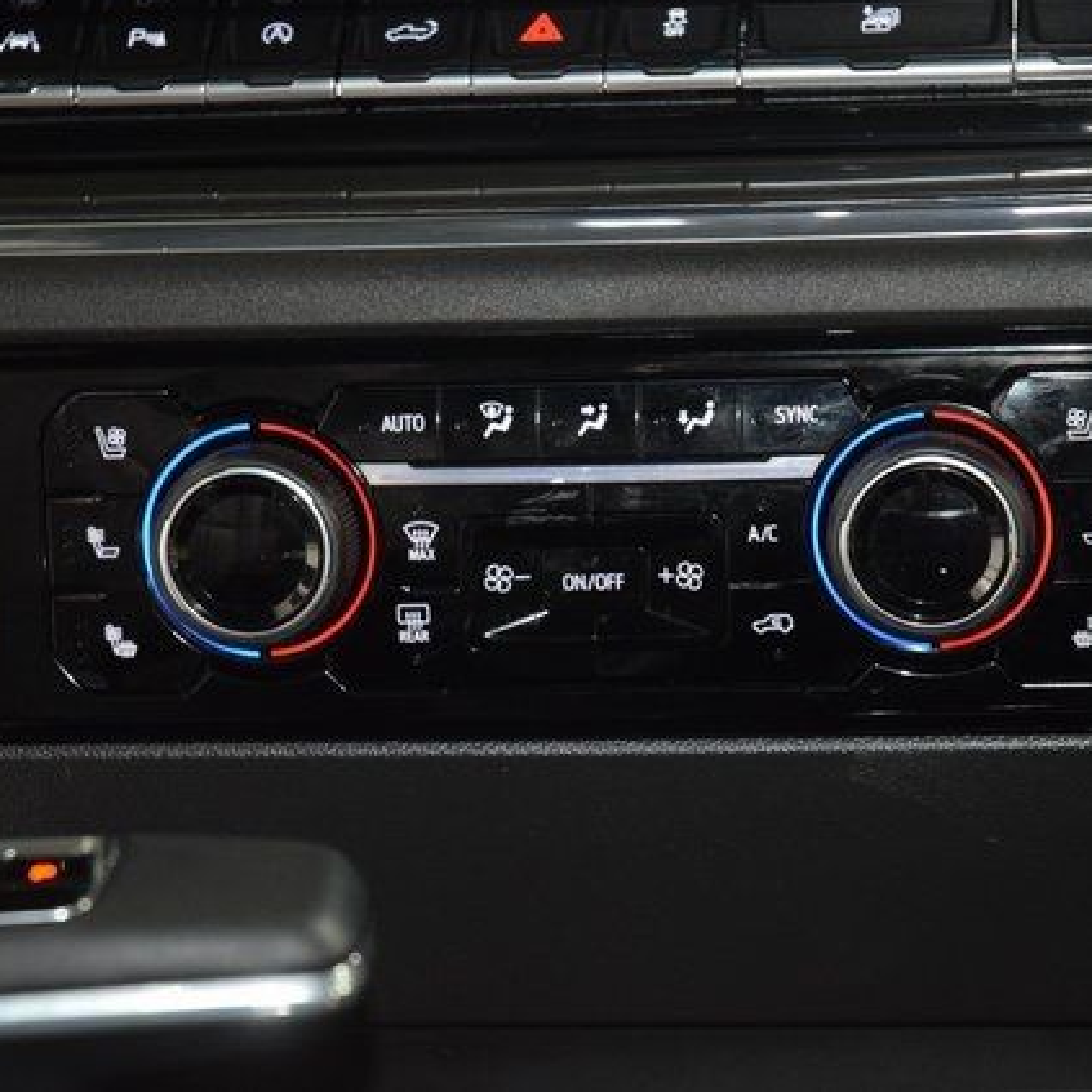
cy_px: 543
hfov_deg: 12.9
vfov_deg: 12.9
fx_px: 4818
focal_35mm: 135
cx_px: 591
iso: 2500
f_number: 4.5
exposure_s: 1/15
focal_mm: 70
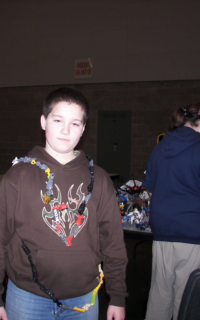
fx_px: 445
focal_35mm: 51
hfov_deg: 25.1
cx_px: 58
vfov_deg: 39.6
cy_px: 160
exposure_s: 1/30
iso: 64
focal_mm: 6
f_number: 2.8
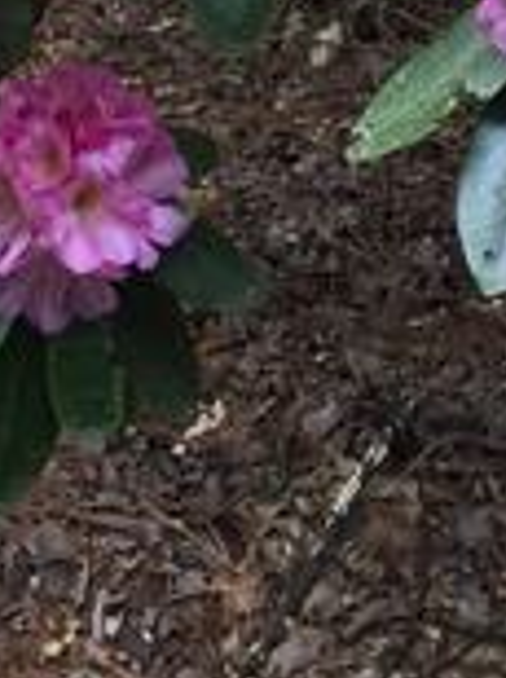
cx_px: 271
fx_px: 2580
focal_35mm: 132
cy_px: -704
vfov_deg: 12.9
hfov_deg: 11.2
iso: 50
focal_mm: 4.15
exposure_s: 1/30
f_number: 2.2
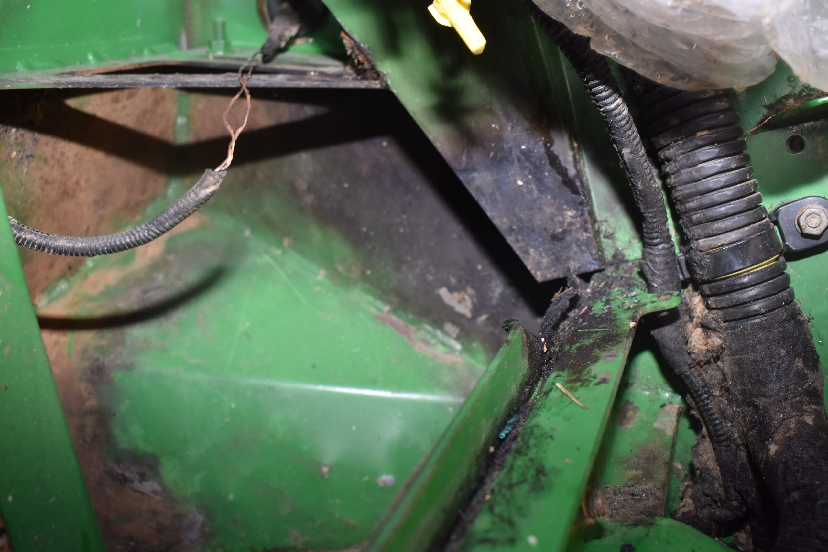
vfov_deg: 40.0
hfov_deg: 57.2
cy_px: 276
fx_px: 759
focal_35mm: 33
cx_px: 414
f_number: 5
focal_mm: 22
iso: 640
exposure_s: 1/100
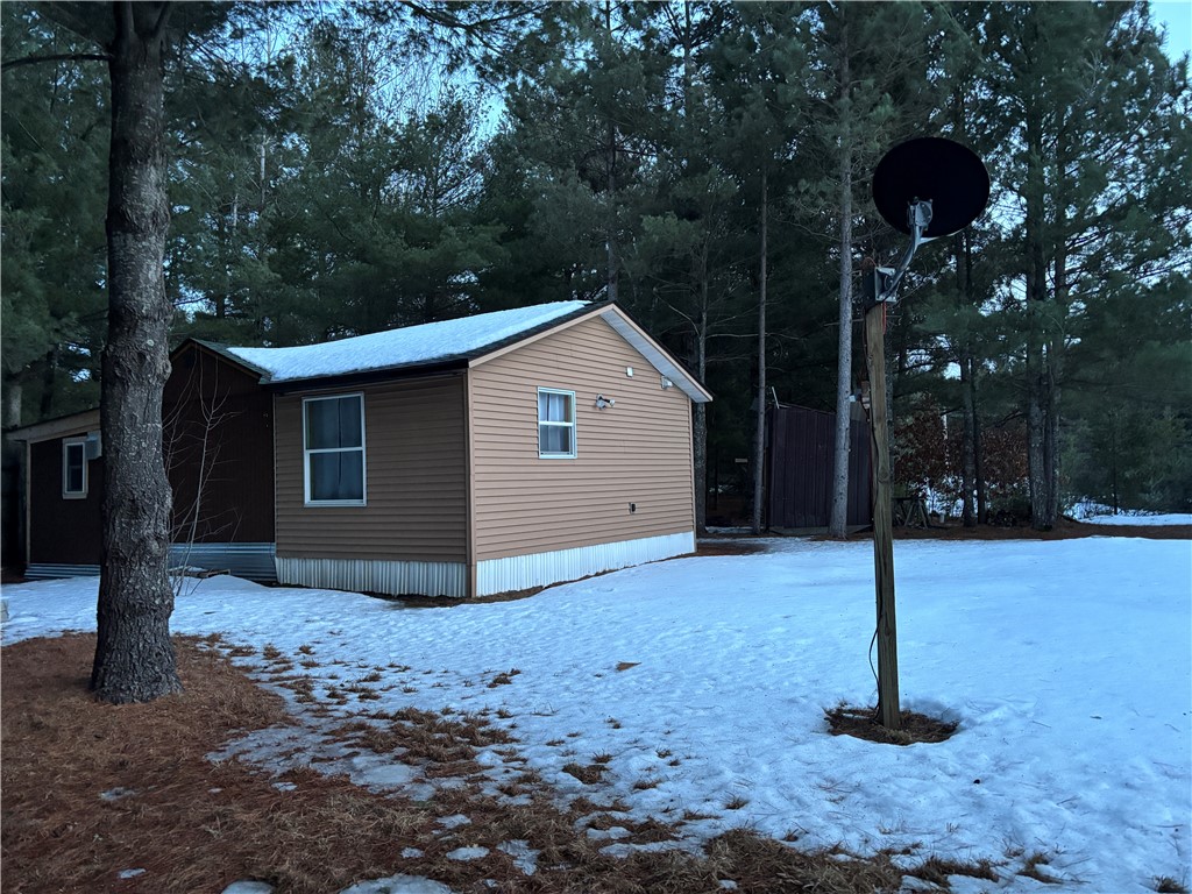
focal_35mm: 26
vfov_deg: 53.1
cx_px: 596
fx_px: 895
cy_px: 447
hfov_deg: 67.3
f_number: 1.6
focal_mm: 5.96
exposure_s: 1/40
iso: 640
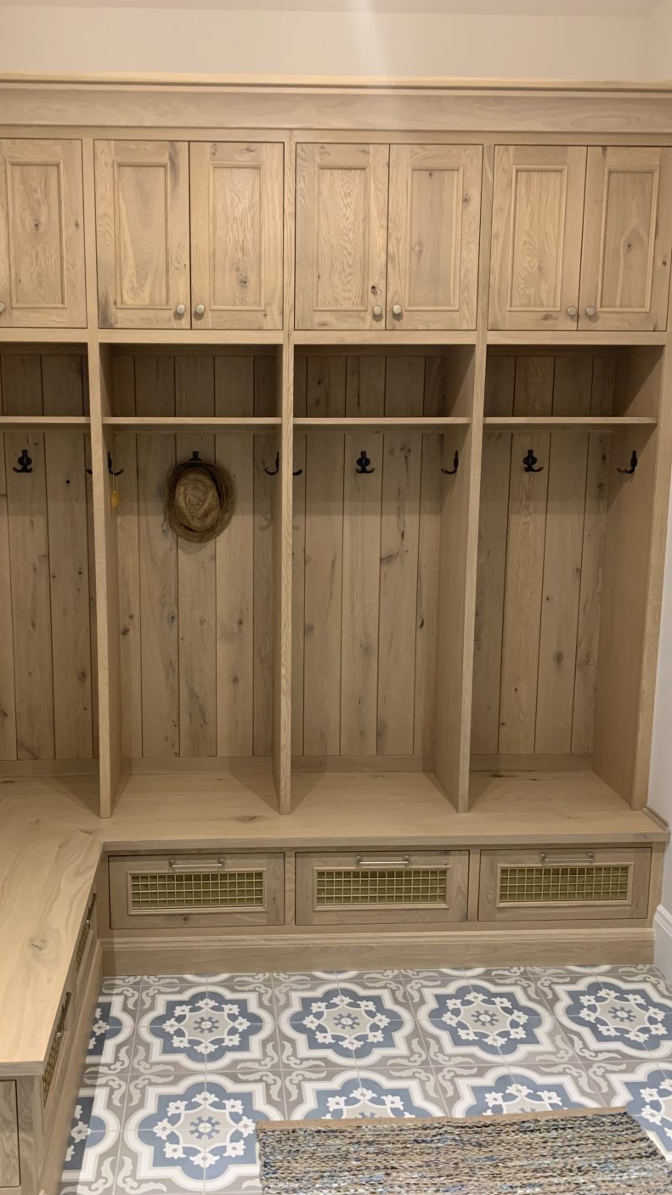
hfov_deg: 39.9
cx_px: 251
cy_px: 596
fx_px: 919
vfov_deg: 66.1
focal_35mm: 29
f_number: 1.8
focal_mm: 4.25
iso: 250
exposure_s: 1/60
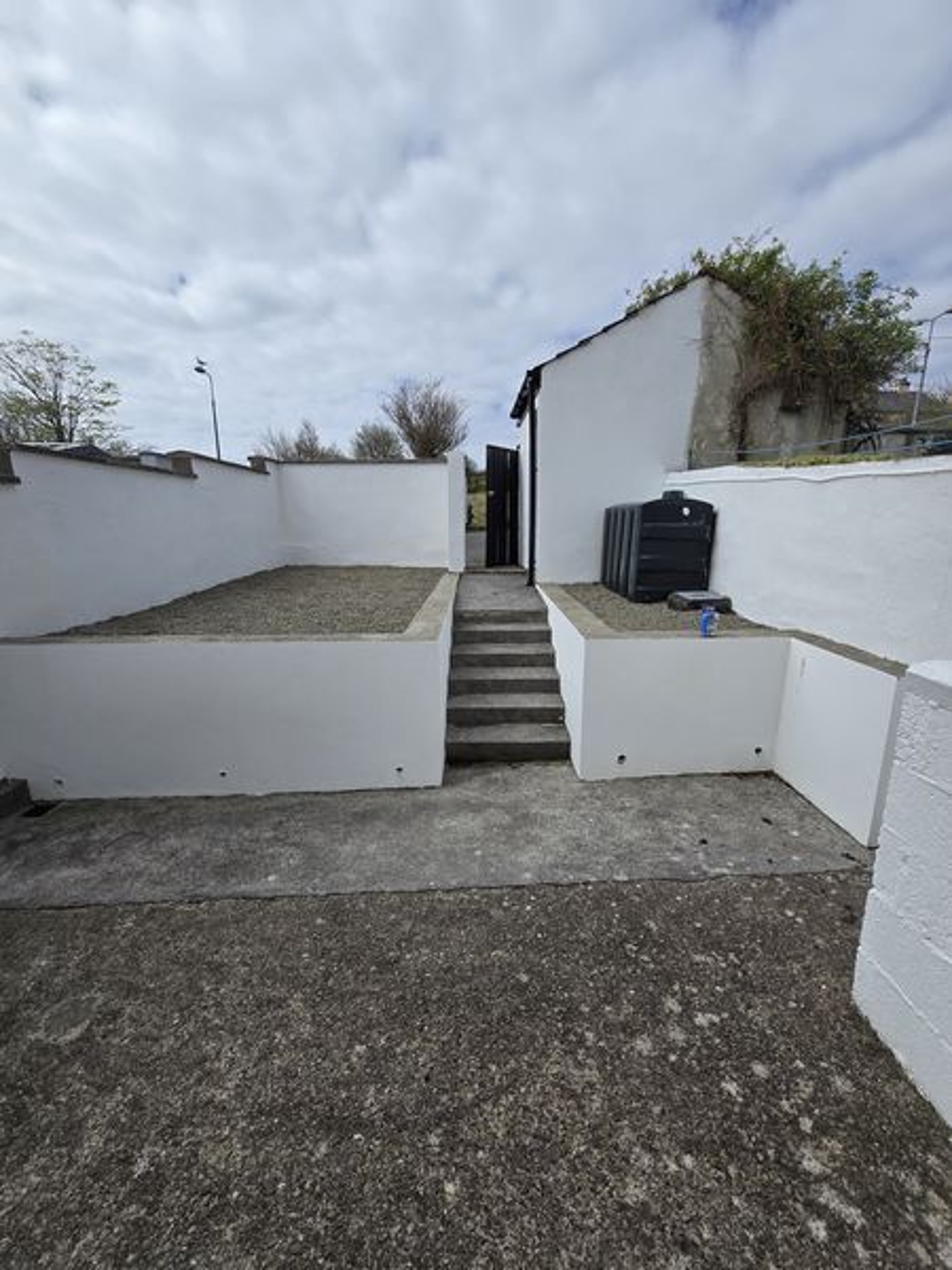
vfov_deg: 106.2
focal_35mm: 13
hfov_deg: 89.9
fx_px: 477
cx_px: 476
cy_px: 635
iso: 50
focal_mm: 2.2
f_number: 2.2
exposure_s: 1/3924
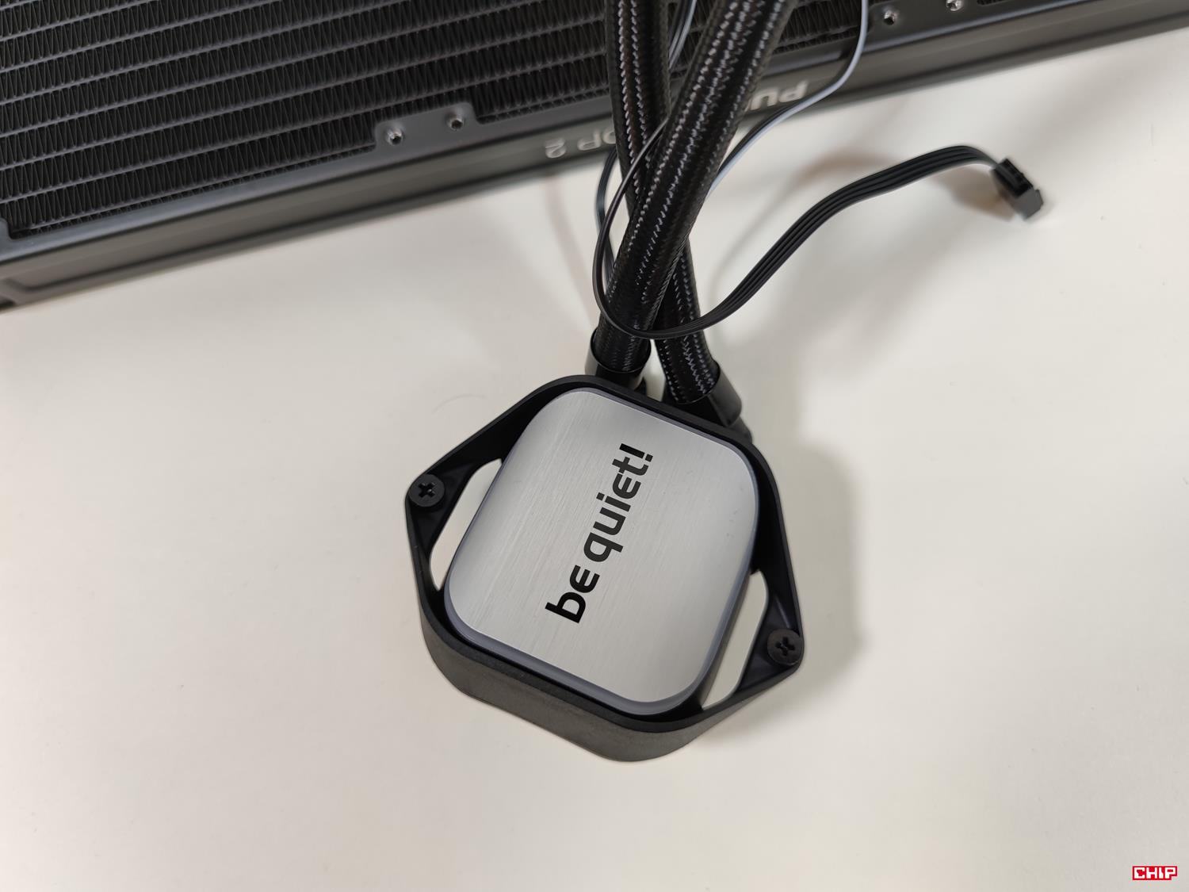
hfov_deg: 69.4
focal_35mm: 25
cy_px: 446
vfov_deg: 54.9
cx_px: 594
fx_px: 859
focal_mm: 6.78
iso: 87
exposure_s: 1/100
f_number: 1.85
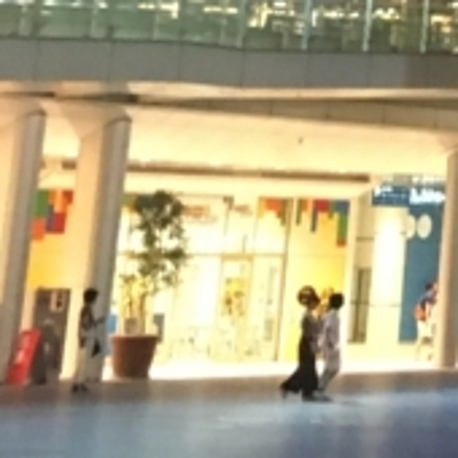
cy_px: -420
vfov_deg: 10.5
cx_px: 970
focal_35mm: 154
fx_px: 2305
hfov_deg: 10.3
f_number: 2.2
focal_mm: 4.15
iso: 200
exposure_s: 1/20
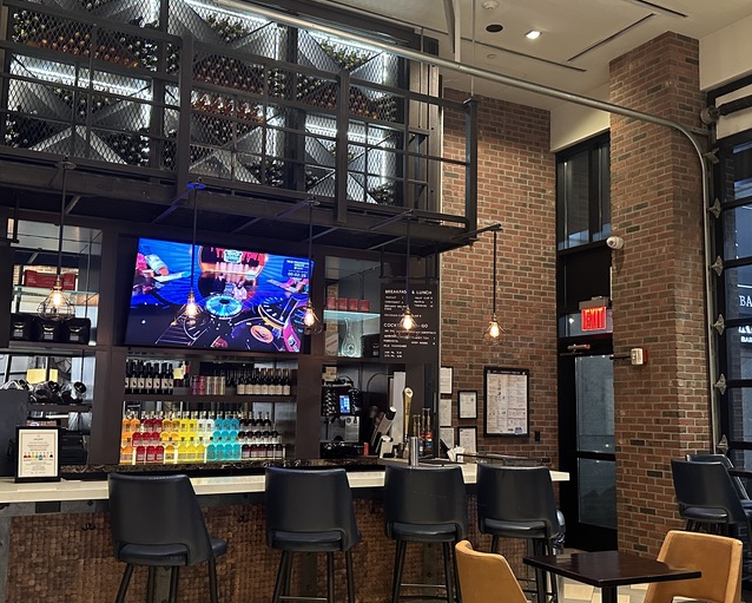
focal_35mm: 37
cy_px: 304
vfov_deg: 40.2
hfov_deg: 49.0
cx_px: 395
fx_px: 824
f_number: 1.78
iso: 640
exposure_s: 1/40
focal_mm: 6.86
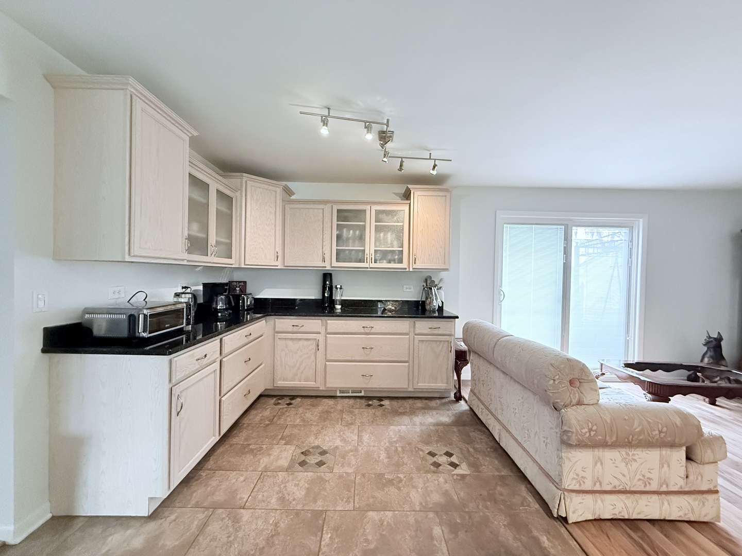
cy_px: 278
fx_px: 300
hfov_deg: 102.1
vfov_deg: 85.7
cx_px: 371
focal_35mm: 14
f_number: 2.2
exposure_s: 1/60
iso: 800
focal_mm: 2.22
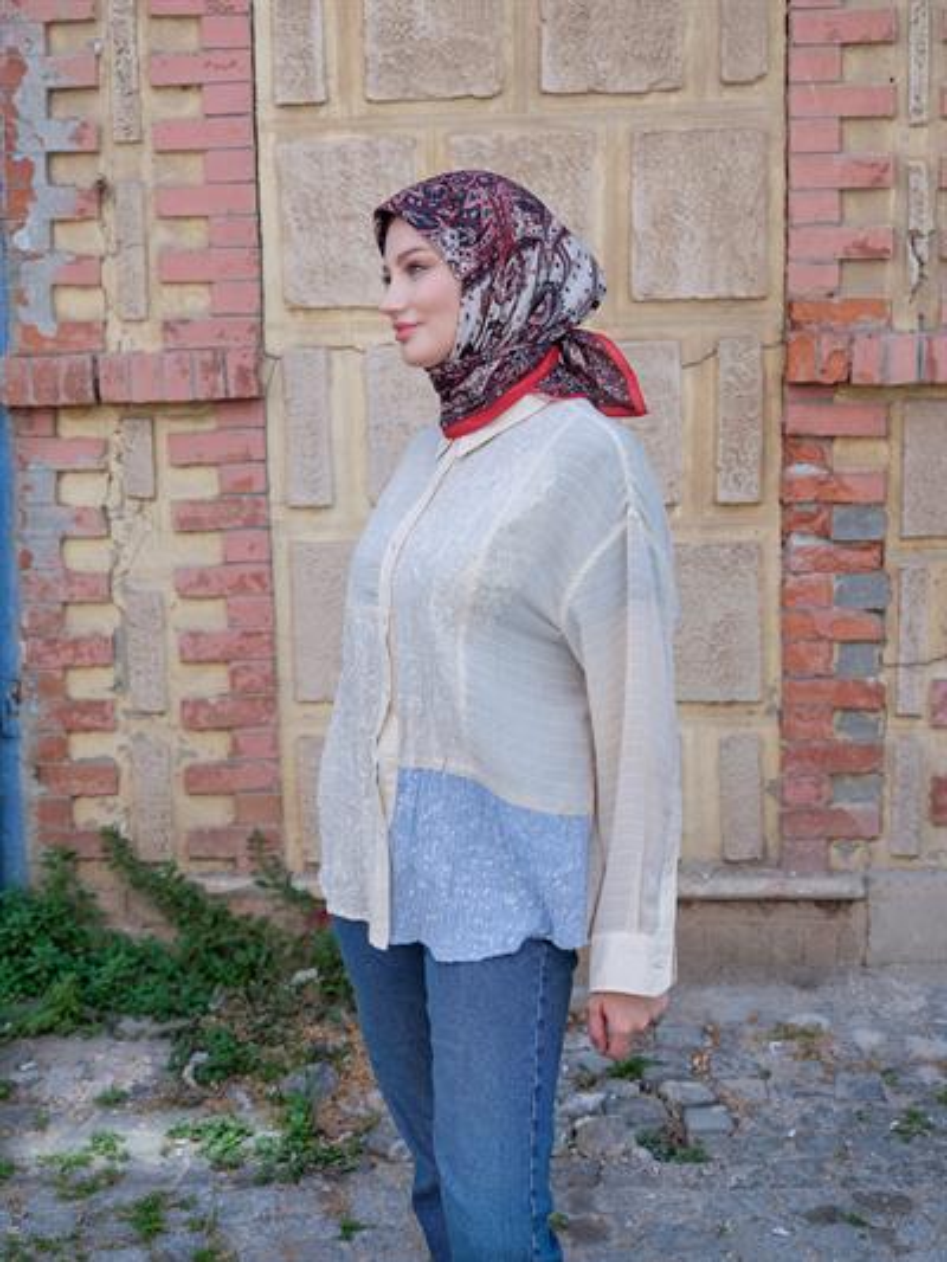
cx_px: 474
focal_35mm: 51
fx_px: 1860
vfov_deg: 37.5
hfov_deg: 28.6
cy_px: 631
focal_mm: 64.1
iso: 320
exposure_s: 1/340
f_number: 6.4
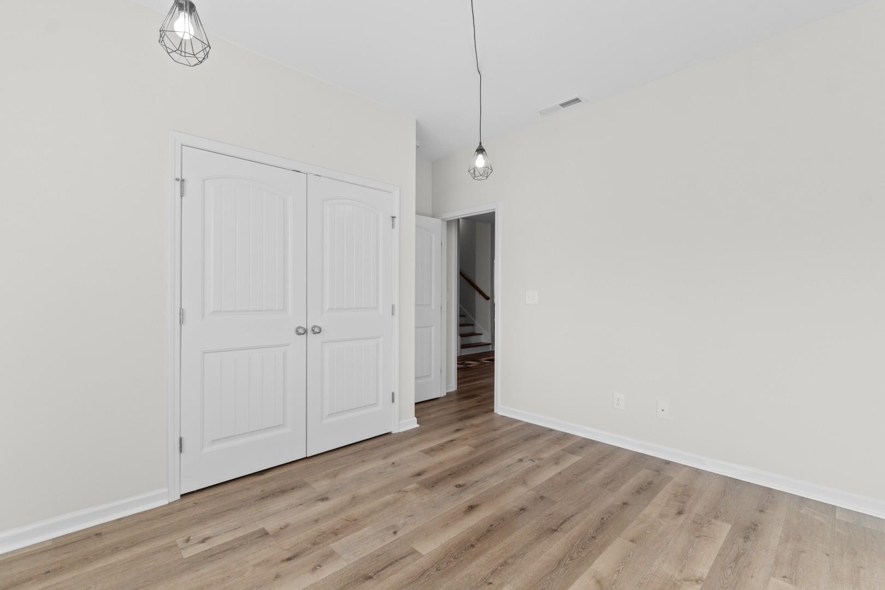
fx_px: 369
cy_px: 295
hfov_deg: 100.4
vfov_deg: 77.3
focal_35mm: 15
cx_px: 442
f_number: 4.5
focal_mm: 10
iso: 100
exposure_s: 1/40
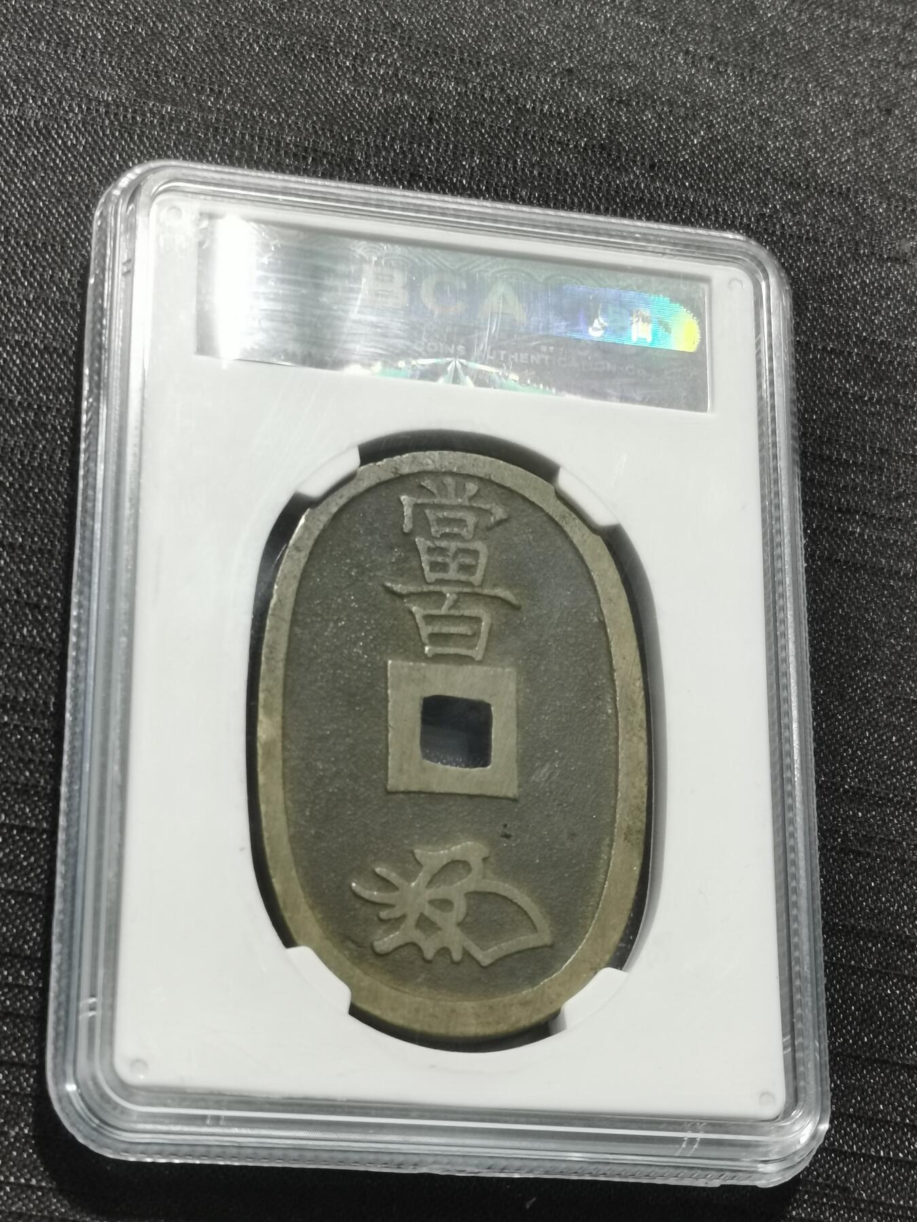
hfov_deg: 19.6
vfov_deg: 26.0
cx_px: 458
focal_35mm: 75
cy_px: 611
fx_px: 2649
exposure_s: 1/100
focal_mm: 5.58
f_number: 1.8
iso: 125
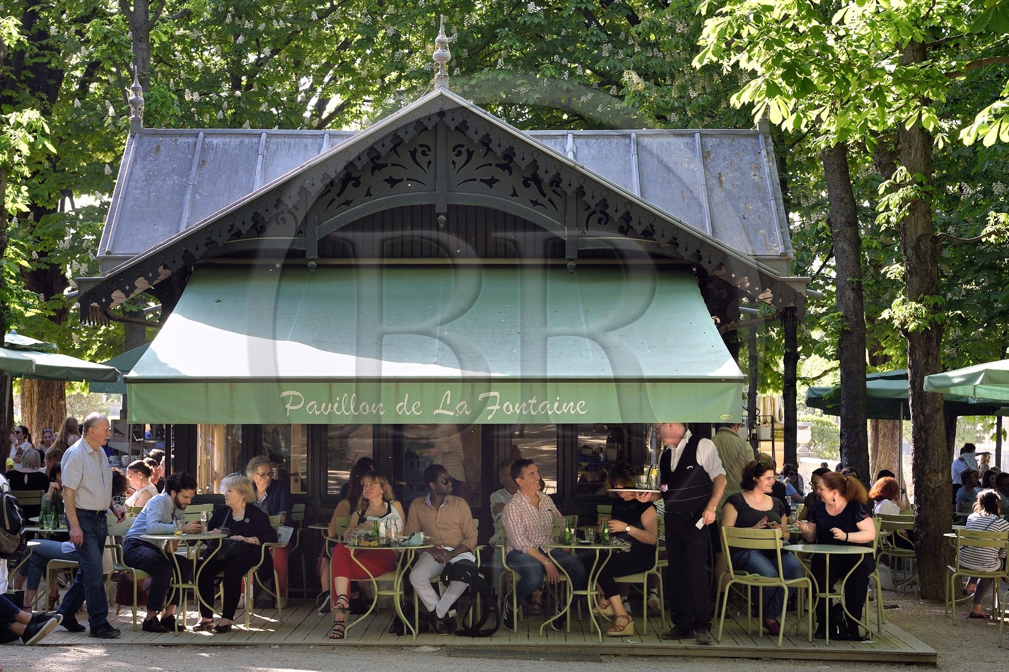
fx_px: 1961
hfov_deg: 28.8
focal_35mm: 70
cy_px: 336
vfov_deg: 19.4
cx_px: 504
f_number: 9
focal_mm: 70
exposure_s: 1/200
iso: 400
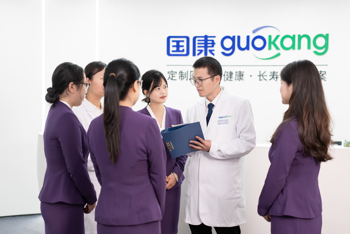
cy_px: 117
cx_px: 175
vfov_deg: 24.6
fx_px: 535
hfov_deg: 36.2
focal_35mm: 55
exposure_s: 1/80
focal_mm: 55
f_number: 2.8
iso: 320
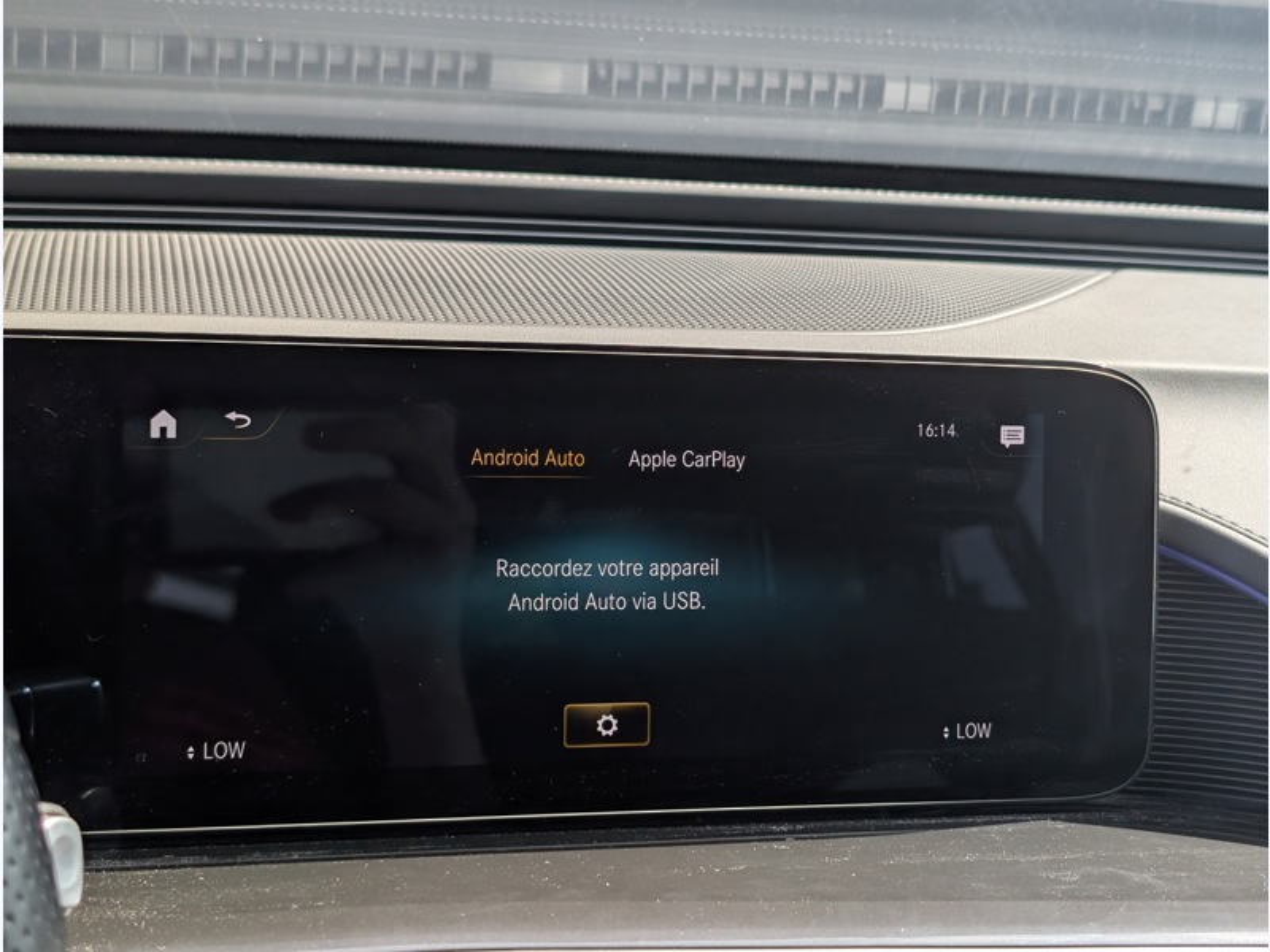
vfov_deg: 29.7
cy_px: 476
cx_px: 635
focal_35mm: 49
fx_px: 1798
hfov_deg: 38.9
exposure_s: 1/403
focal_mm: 6.9
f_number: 1.68
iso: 21
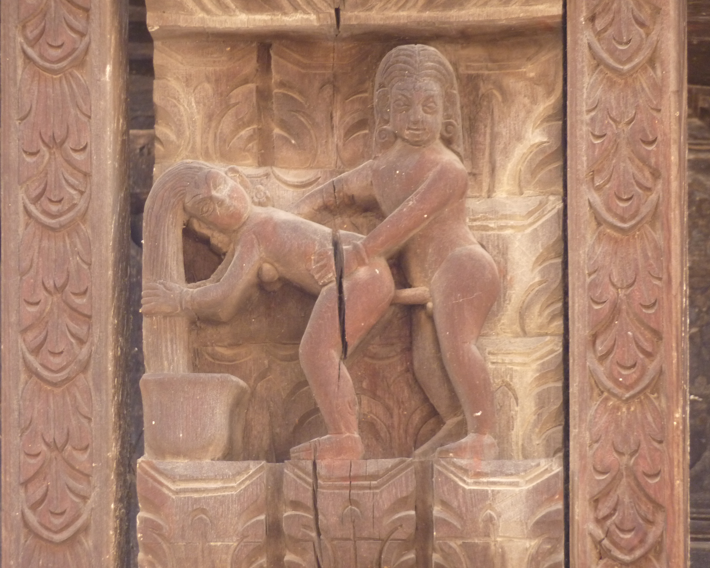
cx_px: 332
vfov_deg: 4.9
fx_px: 6577
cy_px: 284
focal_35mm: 313
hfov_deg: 6.2
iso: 320
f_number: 4.9
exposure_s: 1/60
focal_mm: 49.2
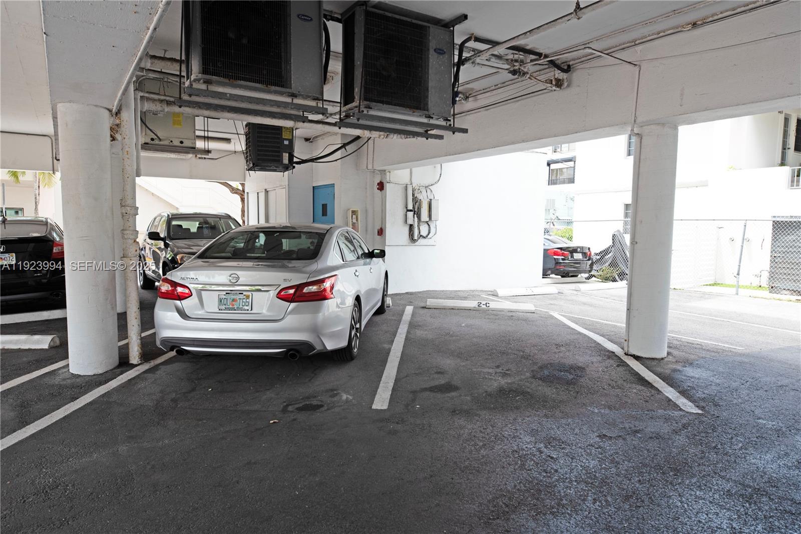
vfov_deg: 53.1
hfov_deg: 73.7
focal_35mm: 24
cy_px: 267
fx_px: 534
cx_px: 400
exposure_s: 1/250
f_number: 8
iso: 400
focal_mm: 24
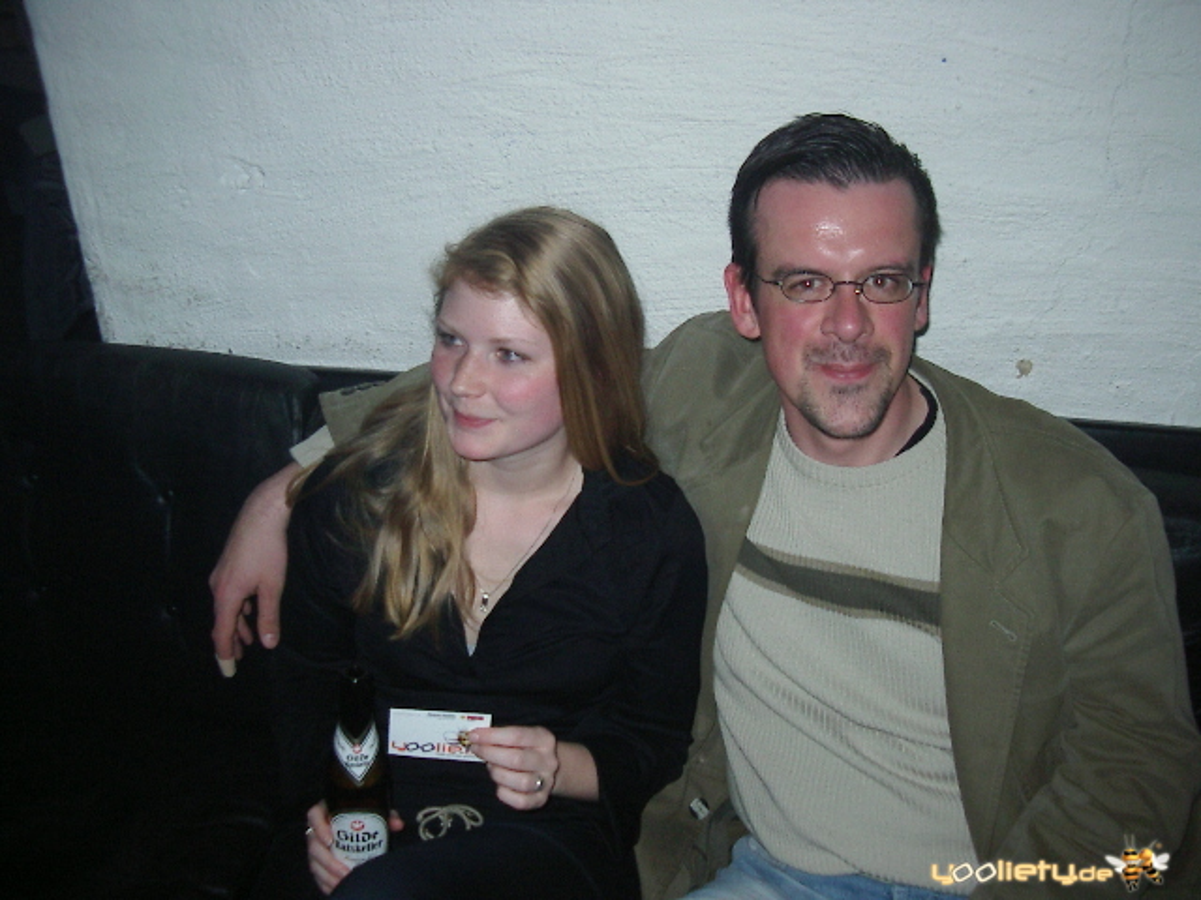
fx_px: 1318
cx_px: 600
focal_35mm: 38
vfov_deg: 37.7
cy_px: 450
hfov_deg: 49.0
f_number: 2.6
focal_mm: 5.8
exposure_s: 1/60
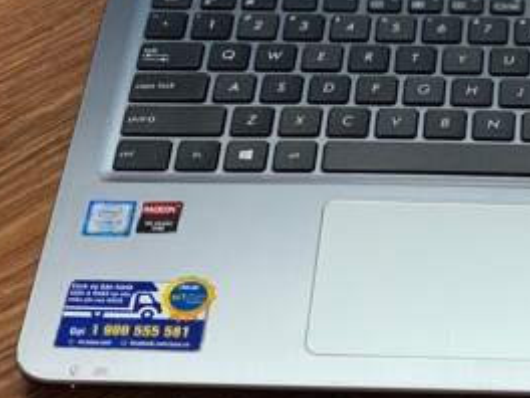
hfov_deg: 15.4
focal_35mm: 126
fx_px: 1929
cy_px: 297
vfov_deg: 11.7
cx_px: 524
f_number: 2.4
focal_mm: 6
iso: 250
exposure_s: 1/50
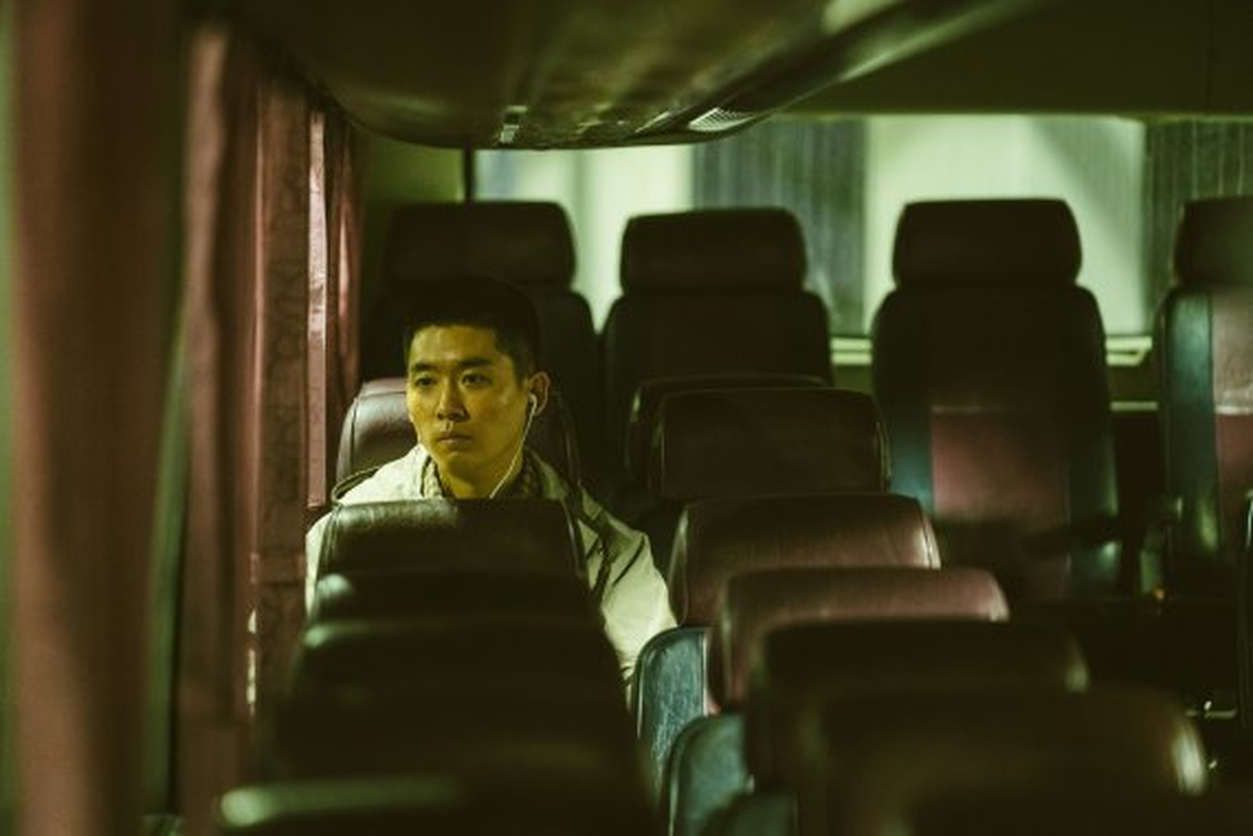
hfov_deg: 13.2
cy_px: 418
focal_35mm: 156
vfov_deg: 8.8
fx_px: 5429
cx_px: 626
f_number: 2.8
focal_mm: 156
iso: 8000
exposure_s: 1/125
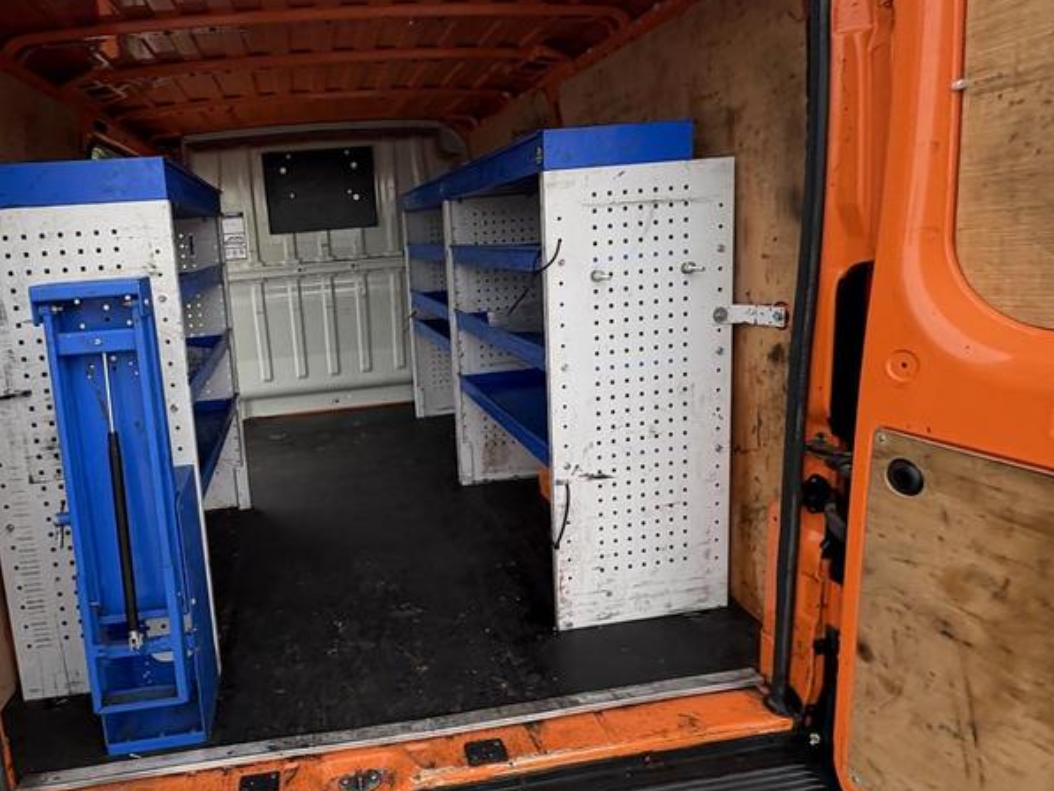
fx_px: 640
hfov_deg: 76.9
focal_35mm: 21
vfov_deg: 63.2
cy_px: 344
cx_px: 367
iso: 64
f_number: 2.2
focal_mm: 2.22
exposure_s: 1/210
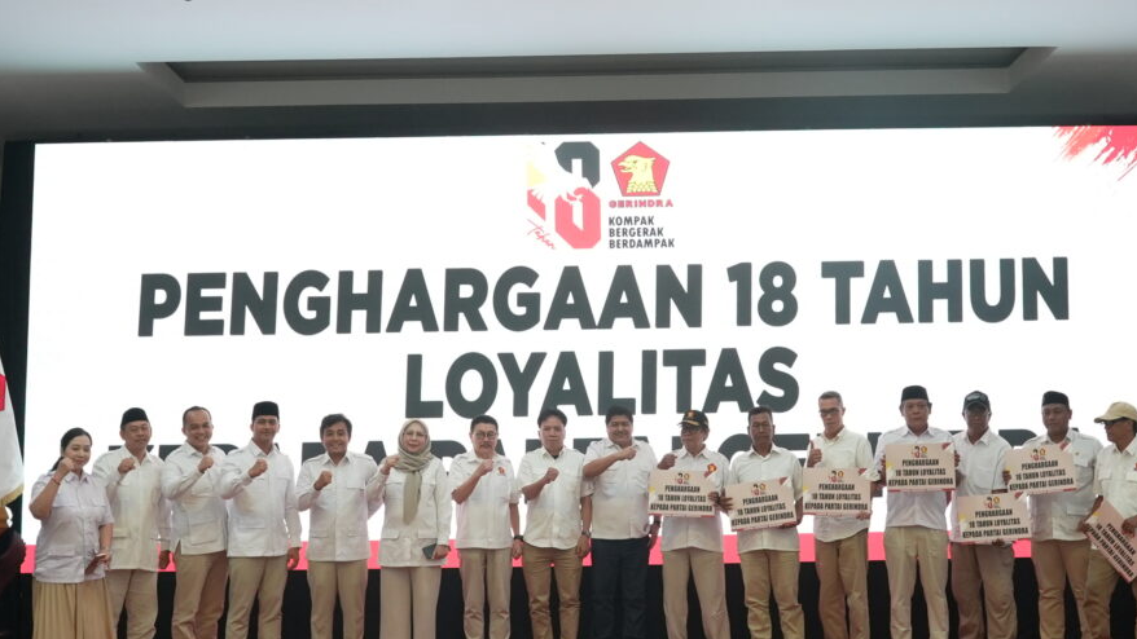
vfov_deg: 27.1
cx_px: 596
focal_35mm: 44
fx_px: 1327
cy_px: 329
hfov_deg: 46.4
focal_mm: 24
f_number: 7.1
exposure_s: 1/60
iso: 2500
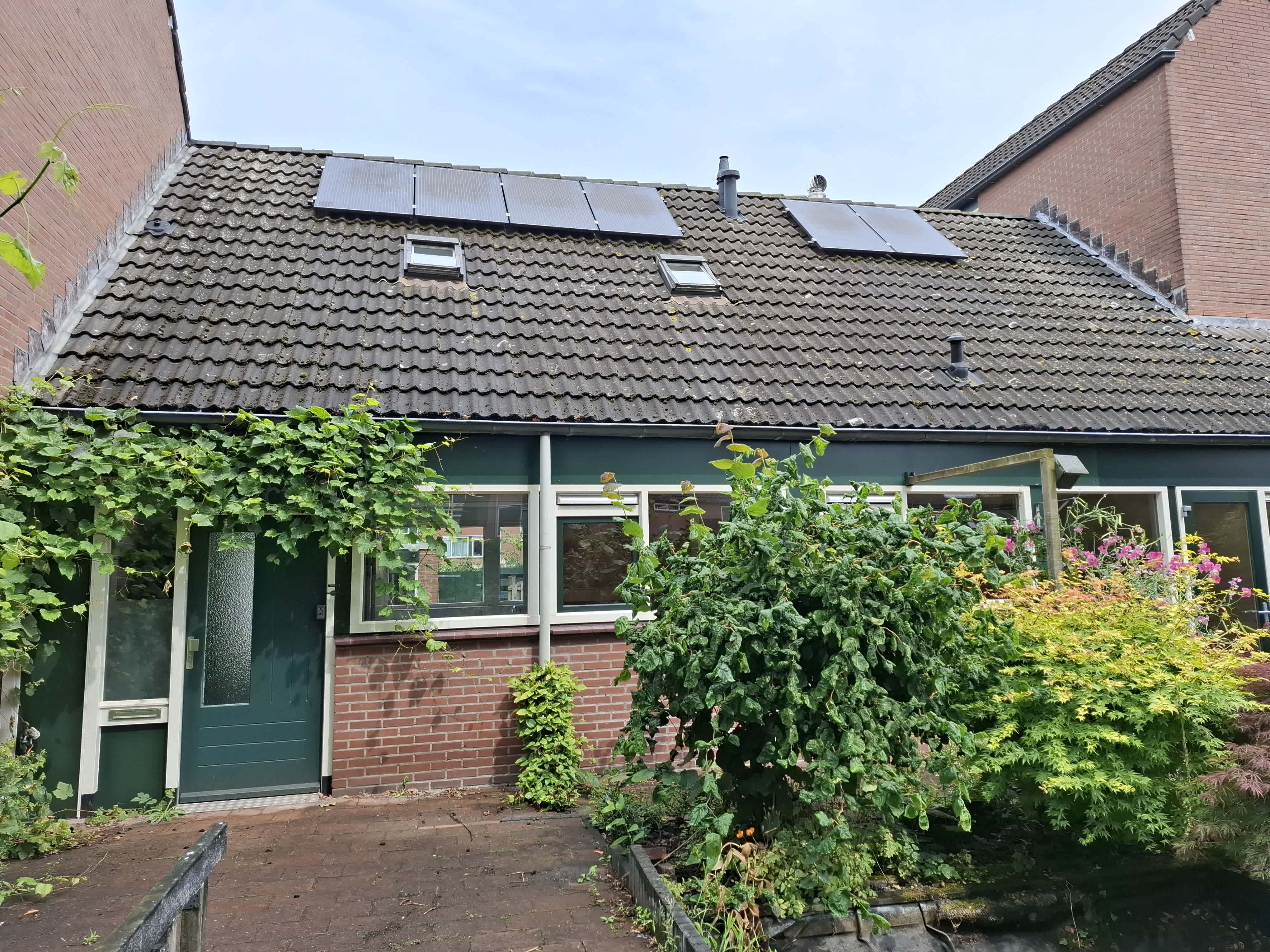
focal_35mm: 23
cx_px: 635
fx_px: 844
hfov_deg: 73.9
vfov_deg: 58.9
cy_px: 476
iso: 50
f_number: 1.8
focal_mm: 5.5
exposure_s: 1/931
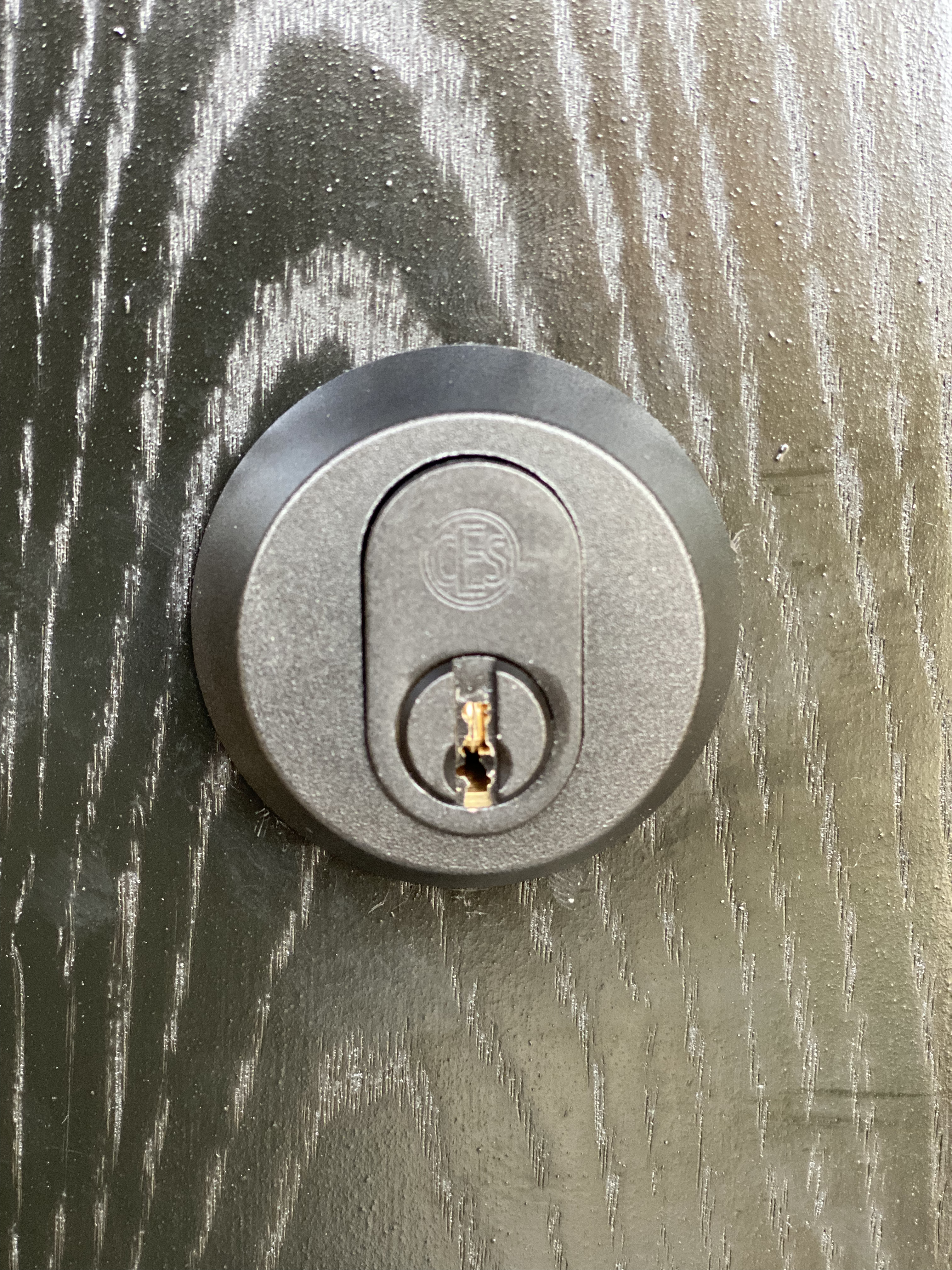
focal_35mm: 52
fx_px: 1907
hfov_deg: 28.0
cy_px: 635
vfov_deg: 36.8
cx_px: 476
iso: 250
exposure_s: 1/76
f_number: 2
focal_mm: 6
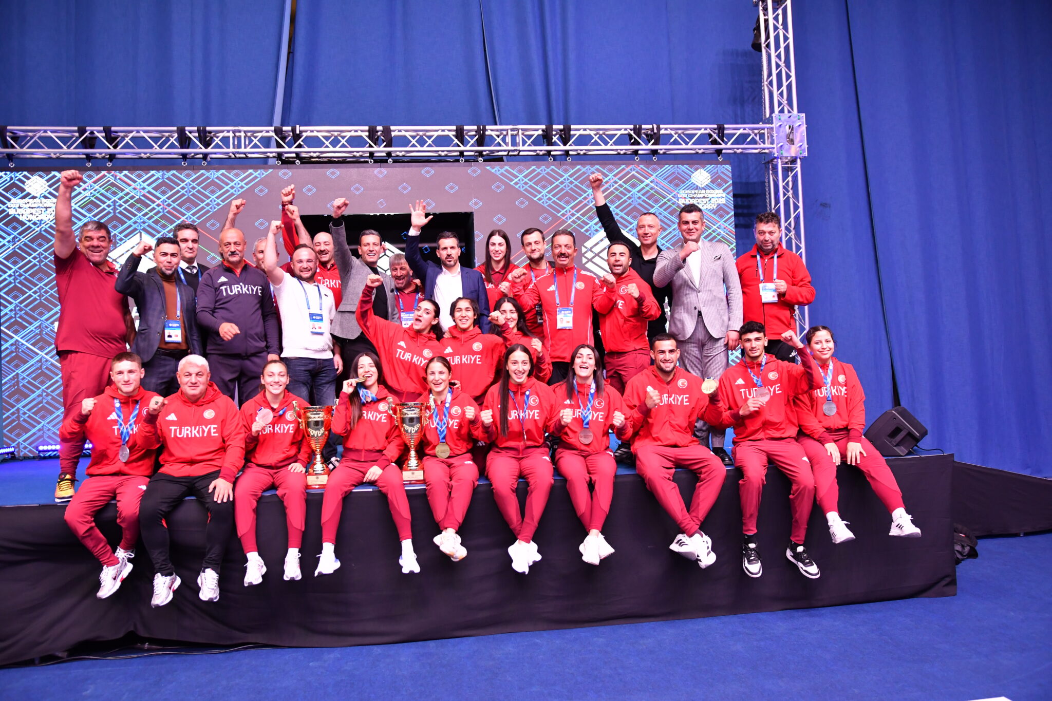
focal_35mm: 27
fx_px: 789
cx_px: 526
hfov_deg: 67.4
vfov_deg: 47.9
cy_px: 350
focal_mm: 18
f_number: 2
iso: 1000
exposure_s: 1/200
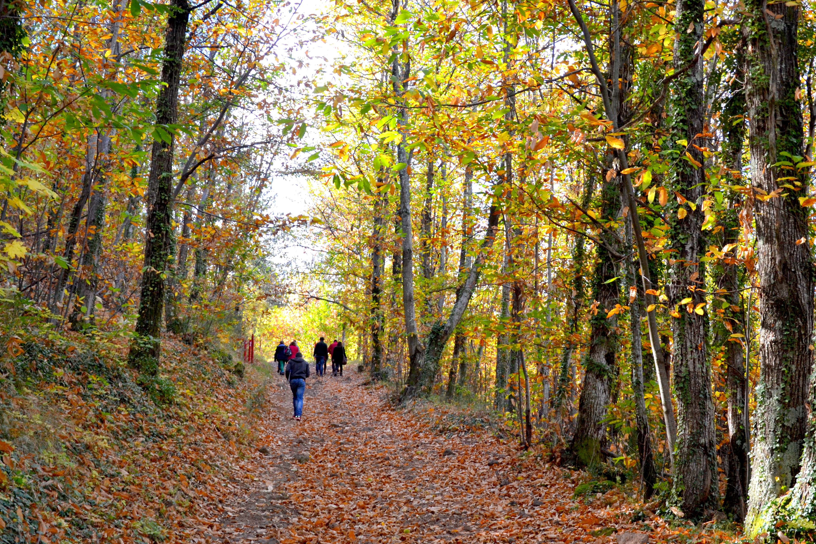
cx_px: 420
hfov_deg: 36.2
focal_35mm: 55
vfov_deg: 24.6
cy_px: 261
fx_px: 1247
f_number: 4.2
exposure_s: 1/125
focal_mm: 32
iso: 180
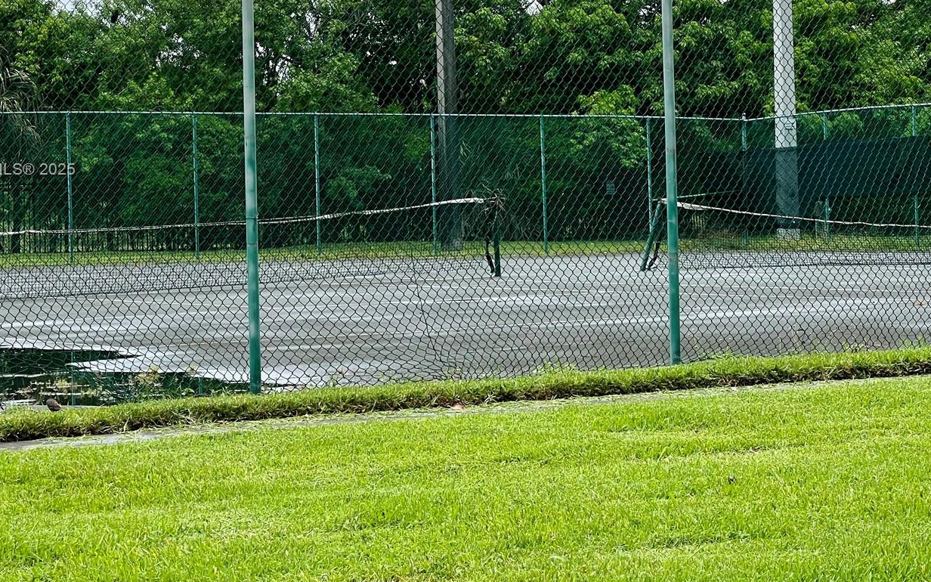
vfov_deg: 12.3
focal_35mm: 106
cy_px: 171
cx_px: 438
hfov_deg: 19.6
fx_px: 2690
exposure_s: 1/661
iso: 32
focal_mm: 9
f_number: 2.8
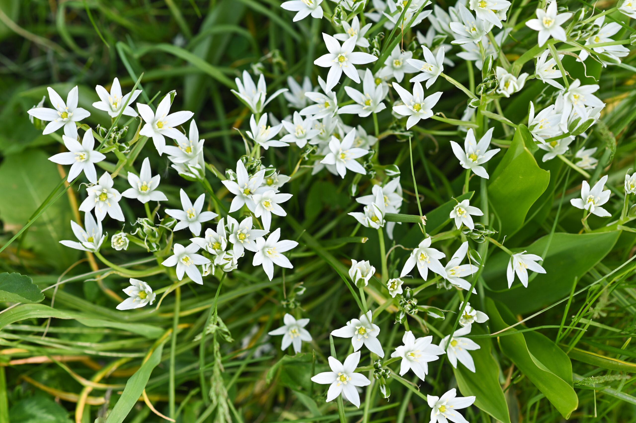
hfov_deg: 23.9
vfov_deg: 16.0
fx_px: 1501
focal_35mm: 85
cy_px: 212
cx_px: 318
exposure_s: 1/320
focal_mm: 85
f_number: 4.5
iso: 100
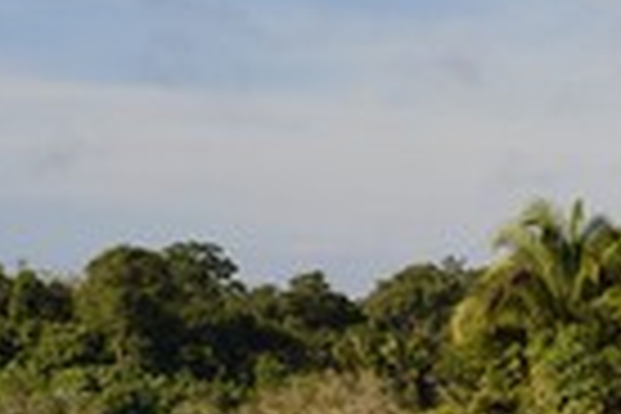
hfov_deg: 12.1
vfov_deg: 8.2
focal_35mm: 168
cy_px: 351
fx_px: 2898
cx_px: 554
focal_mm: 55
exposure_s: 1/1000
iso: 800
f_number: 13
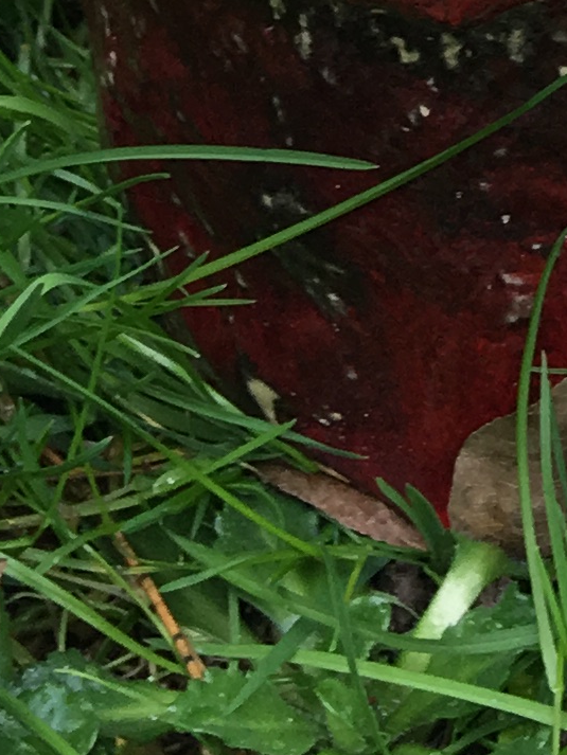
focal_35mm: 164
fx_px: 3581
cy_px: -1019
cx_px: 622
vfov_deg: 10.5
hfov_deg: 9.0
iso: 25
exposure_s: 1/50
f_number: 2.2
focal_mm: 4.15
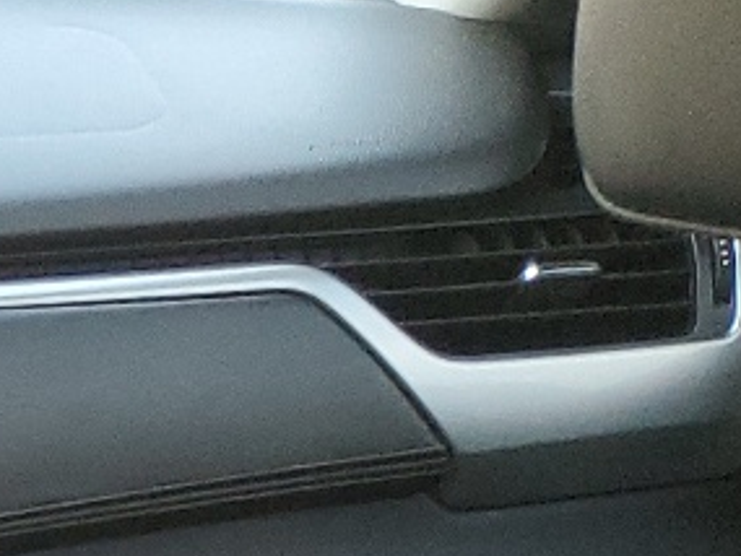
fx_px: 3127
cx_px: -1287
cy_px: 1445
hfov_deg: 10.6
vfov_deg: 8.9
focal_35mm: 146
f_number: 1.5
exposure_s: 1/60.2
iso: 113
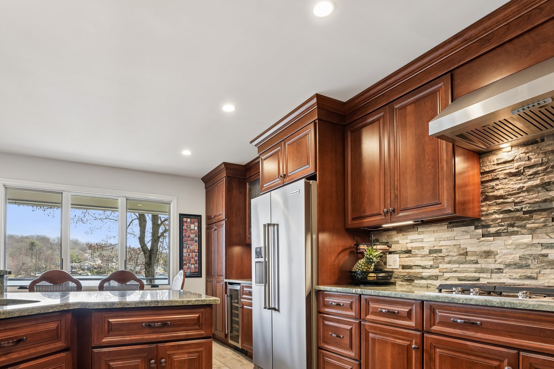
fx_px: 308
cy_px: 260
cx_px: 245
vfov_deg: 59.7
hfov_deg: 83.6
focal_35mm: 20
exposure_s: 1/5
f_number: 8
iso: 125
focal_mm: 14
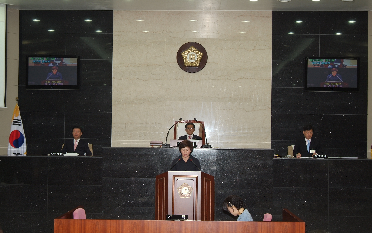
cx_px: 186
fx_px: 598
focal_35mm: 59
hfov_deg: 34.5
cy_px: 122
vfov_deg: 22.0
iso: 400
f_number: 5.6
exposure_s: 1/60
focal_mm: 38
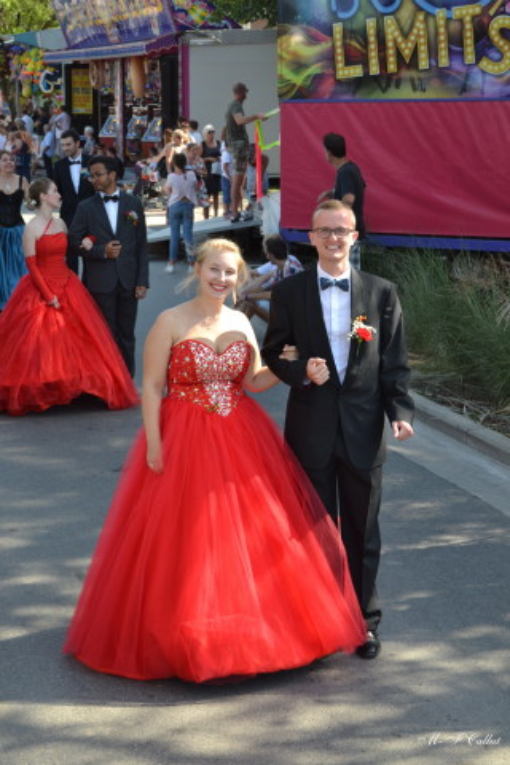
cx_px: 255
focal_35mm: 69
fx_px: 1466
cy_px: 382
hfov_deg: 19.7
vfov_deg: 29.2
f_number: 5.6
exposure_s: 1/125
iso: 110
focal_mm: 46
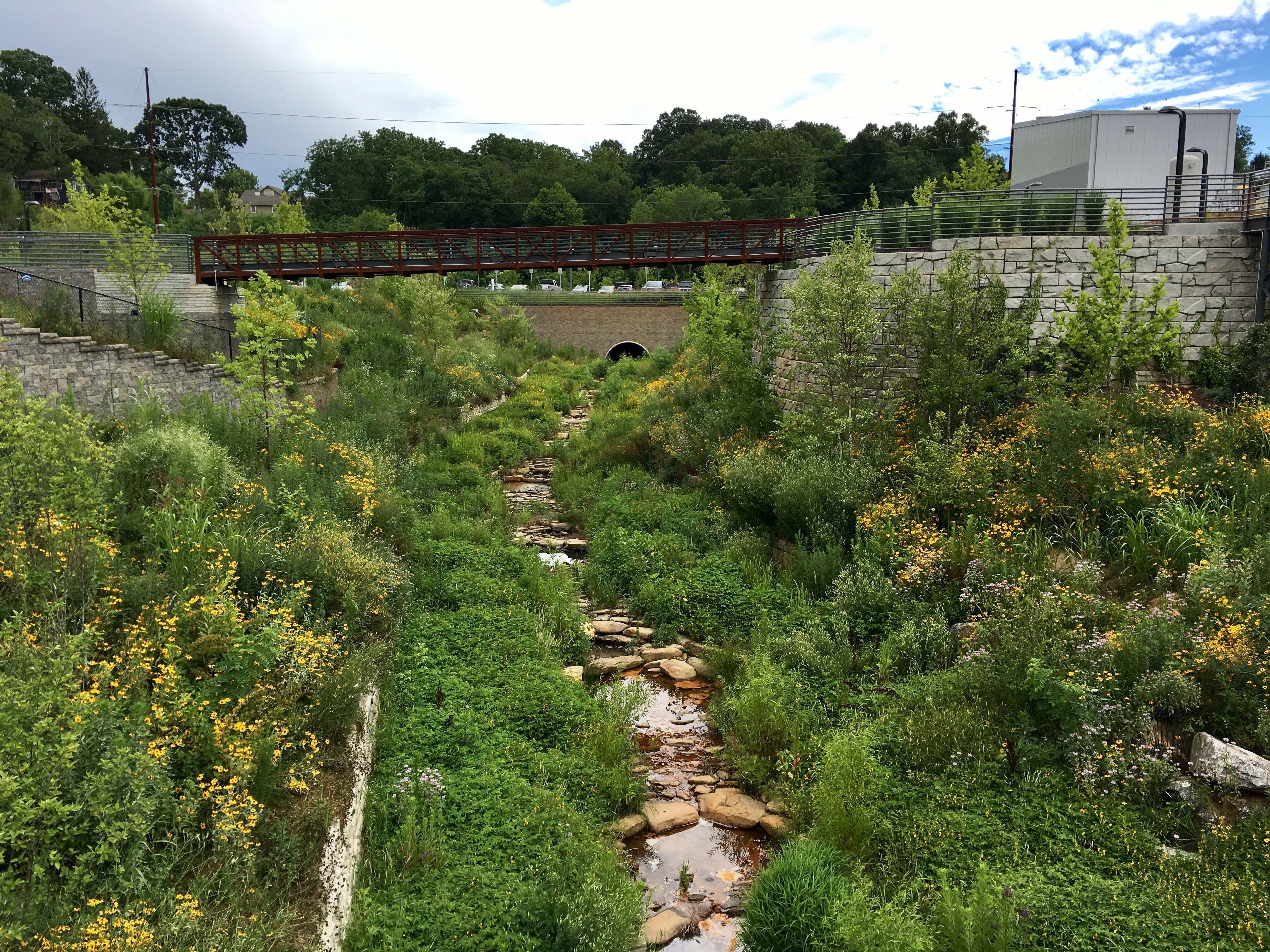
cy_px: 476
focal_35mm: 29
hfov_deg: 61.7
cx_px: 635
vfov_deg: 48.2
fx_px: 1064
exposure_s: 1/827
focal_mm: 4.15
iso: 25
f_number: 2.2
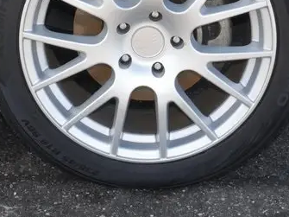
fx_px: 734
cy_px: 16
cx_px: 139
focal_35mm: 88
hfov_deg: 22.3
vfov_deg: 16.5
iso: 1000
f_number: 20
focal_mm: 23
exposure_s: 1/60
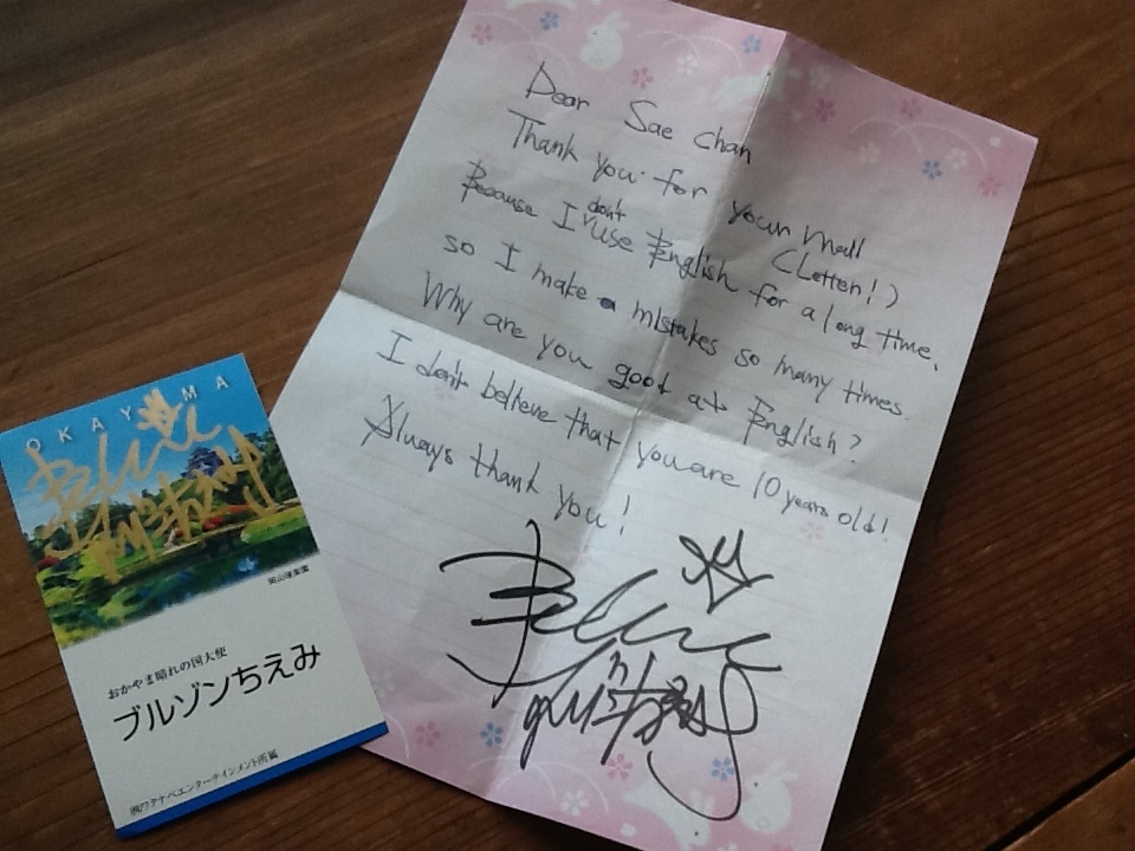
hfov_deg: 42.9
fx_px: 1443
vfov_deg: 32.9
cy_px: 426
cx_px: 568
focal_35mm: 44
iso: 40
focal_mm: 2.03
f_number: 2.4
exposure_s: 1/135
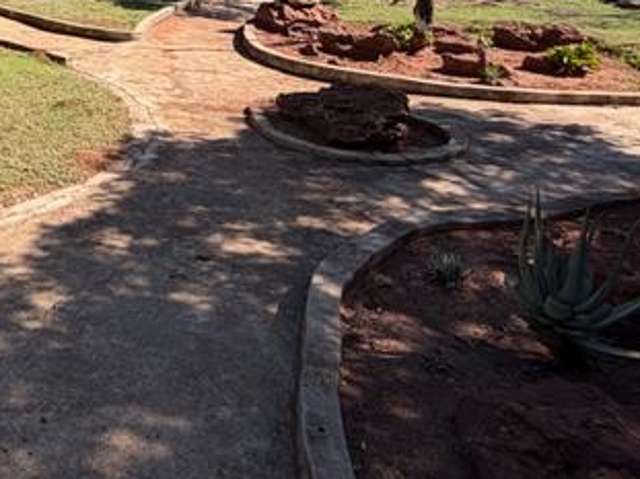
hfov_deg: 42.9
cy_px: 0
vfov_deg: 35.8
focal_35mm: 36
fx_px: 665
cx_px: -23
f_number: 2.2
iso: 40
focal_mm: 2.22
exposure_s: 1/770
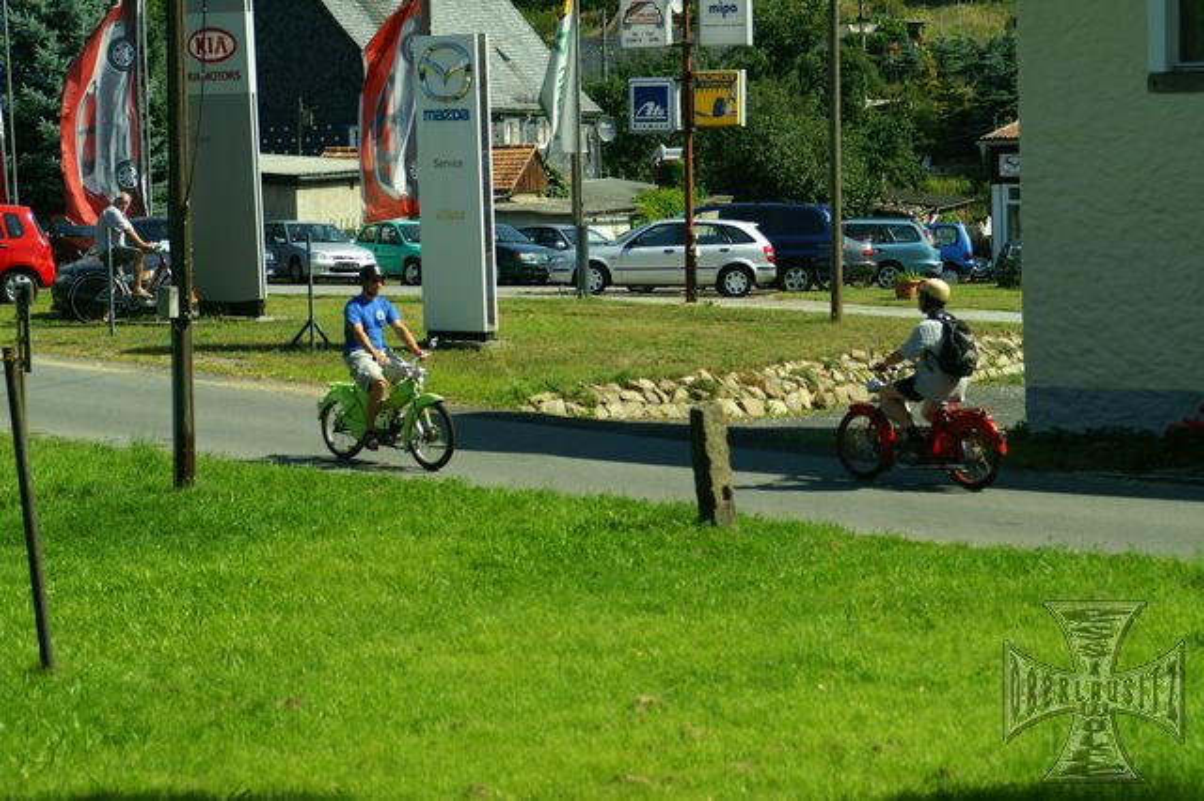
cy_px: 400
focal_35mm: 105
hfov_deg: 19.5
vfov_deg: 13.0
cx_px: 602
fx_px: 3510
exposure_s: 1/1499
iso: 200
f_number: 4
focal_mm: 70
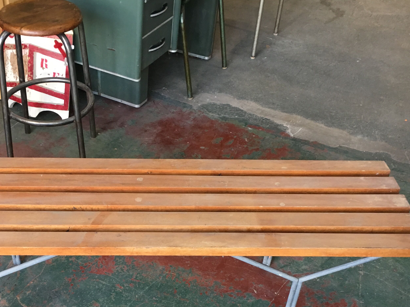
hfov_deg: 40.0
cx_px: 144
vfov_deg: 30.1
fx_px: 557
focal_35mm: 47
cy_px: 247
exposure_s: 1/33
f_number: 2.2
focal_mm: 4.15
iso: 160
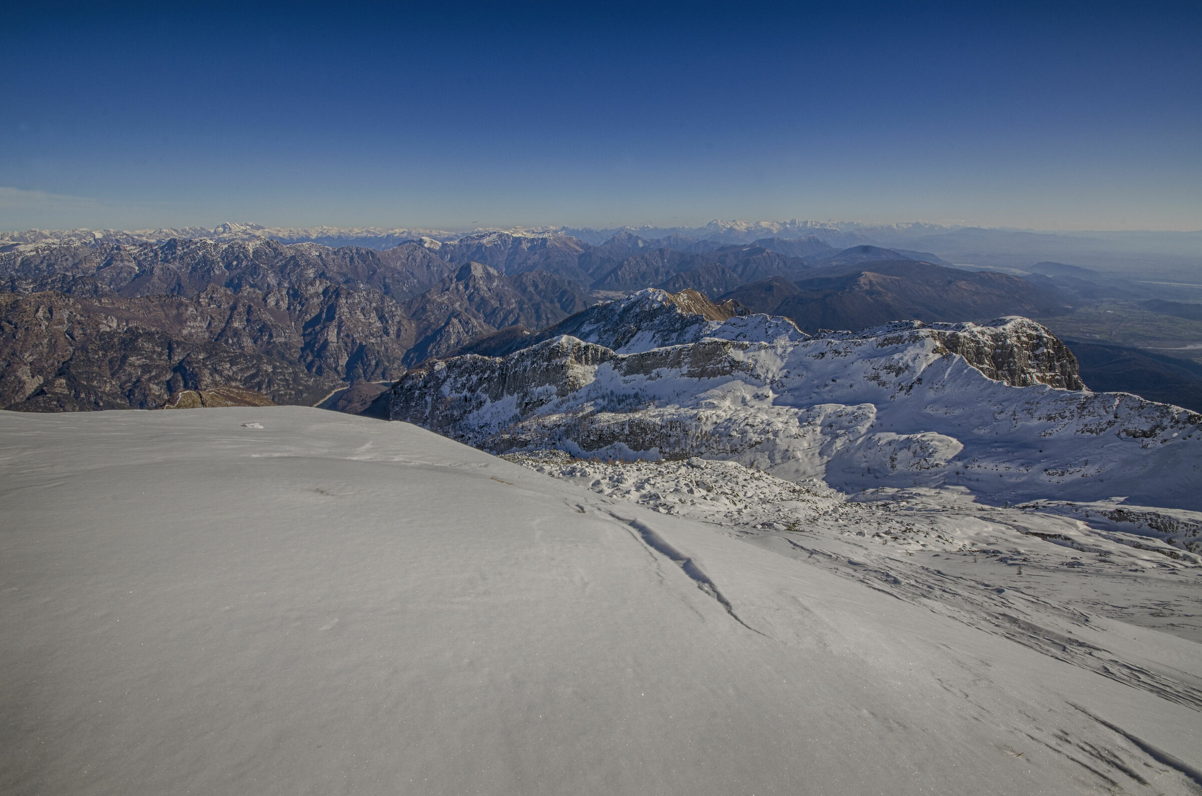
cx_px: 601
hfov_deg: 100.5
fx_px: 500
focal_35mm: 15
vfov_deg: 77.1
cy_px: 398
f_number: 16
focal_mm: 10
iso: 100
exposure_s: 1/125
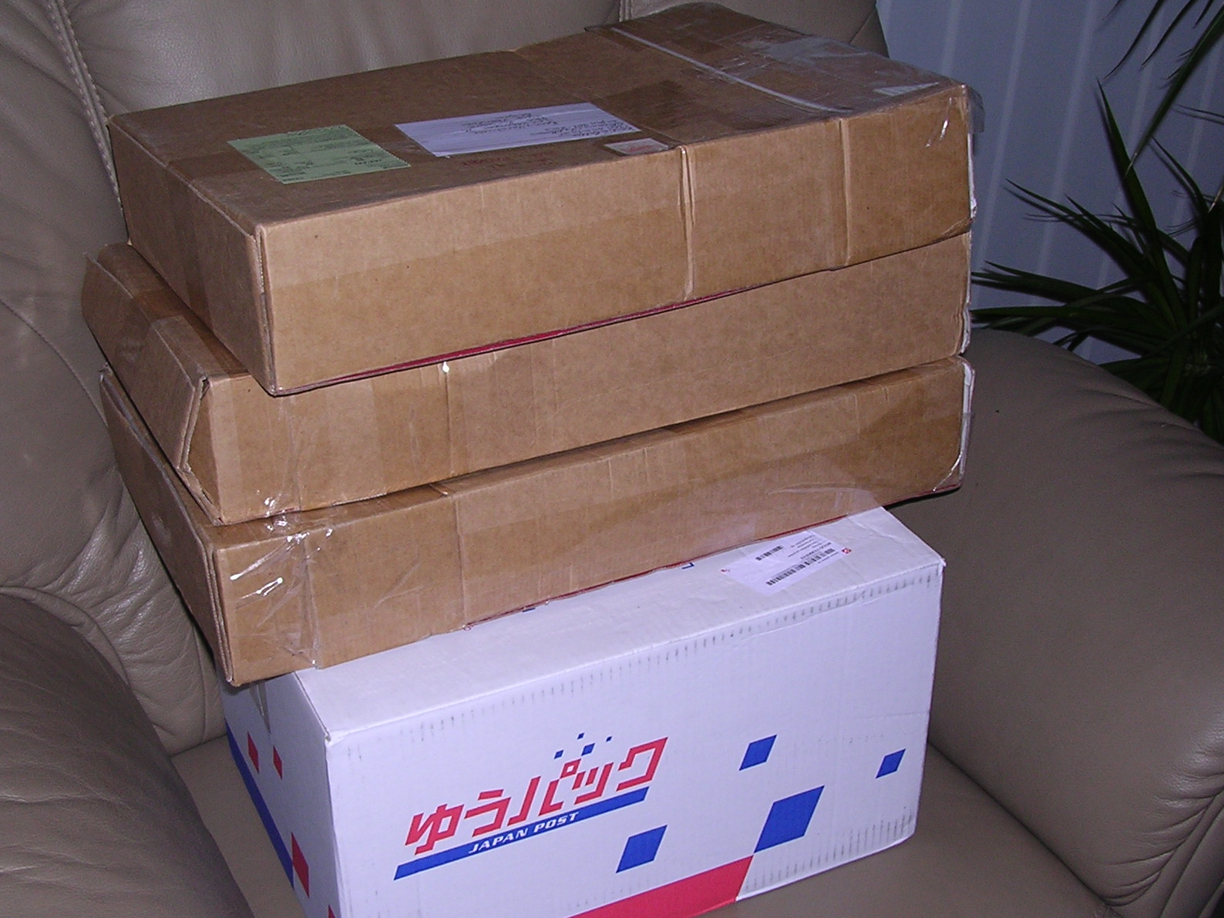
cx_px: 580
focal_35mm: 49
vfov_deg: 29.7
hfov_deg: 38.9
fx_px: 1733
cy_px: 468
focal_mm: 5.8
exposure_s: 1/60.1
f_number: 2.8
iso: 100
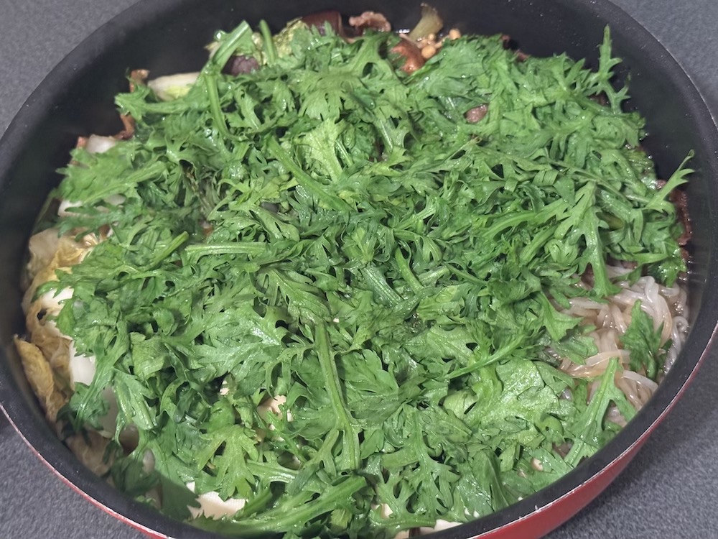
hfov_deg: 39.7
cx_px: 359
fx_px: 996
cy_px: 270
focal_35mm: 48
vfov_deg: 30.3
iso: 500
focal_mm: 6.76
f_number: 1.78
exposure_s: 1/25
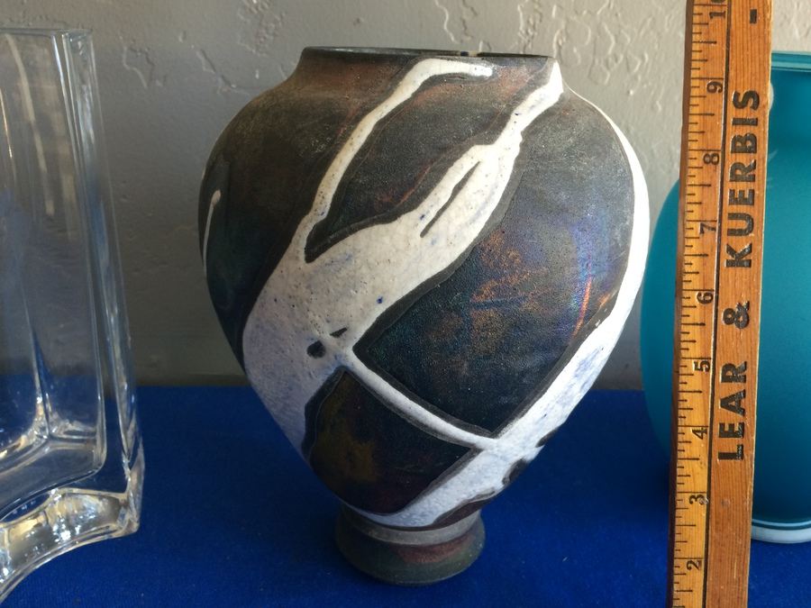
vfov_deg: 48.2
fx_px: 679
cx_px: 406
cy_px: 304
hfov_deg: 61.7
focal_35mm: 29
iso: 64
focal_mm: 4.15
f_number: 2.2
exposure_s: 1/30
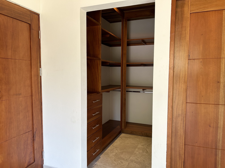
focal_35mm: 26
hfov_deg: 67.3
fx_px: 169
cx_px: 112
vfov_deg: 53.1
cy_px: 84
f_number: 1.5
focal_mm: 5.7
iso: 80
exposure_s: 1/121
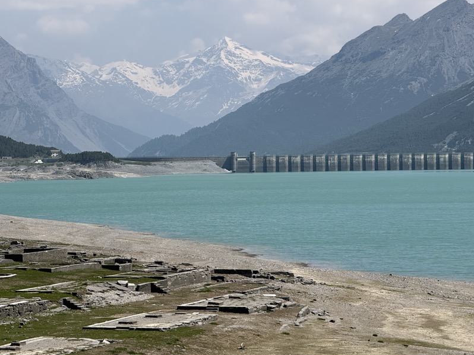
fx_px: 2108
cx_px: 228
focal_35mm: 154
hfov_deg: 12.8
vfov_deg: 9.6
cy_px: 145
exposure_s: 1/2146
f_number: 2.8
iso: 50
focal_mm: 15.66
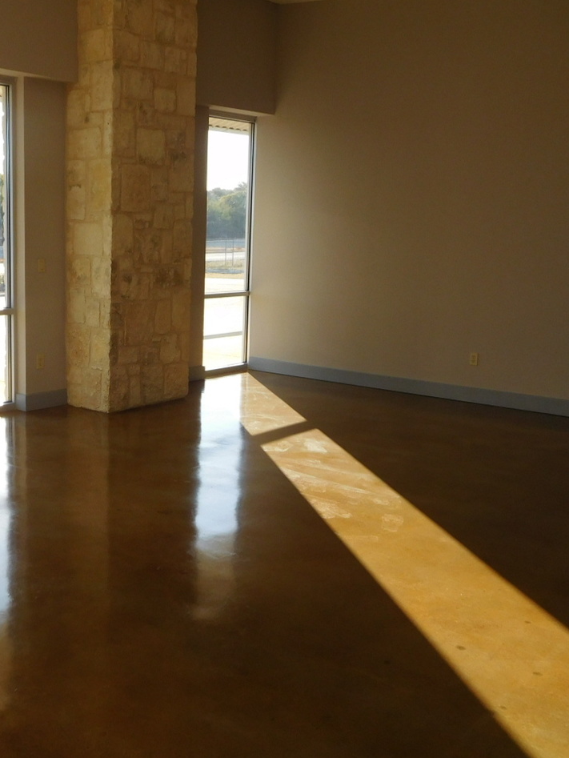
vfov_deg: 48.9
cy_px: 362
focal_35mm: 38
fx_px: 832
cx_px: 109
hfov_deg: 36.4
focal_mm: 4.5
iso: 125
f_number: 3.4
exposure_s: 1/320
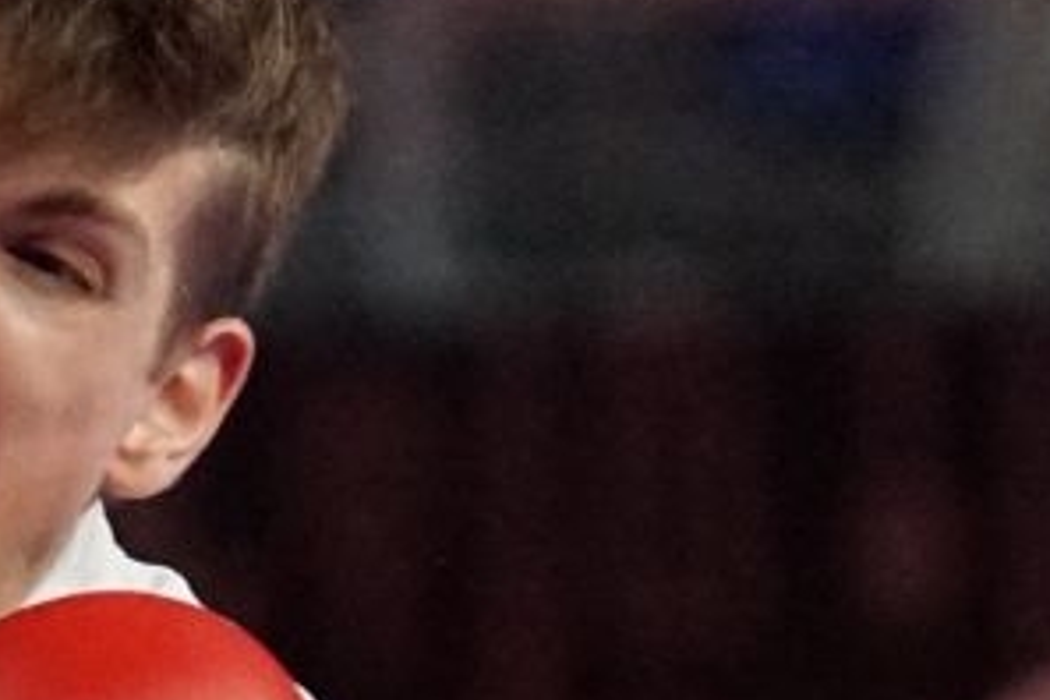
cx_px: -926
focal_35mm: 1229
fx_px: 35844
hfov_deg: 1.7
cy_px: 1163
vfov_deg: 1.1
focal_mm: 135
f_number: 2.8
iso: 3200
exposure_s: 1/2000
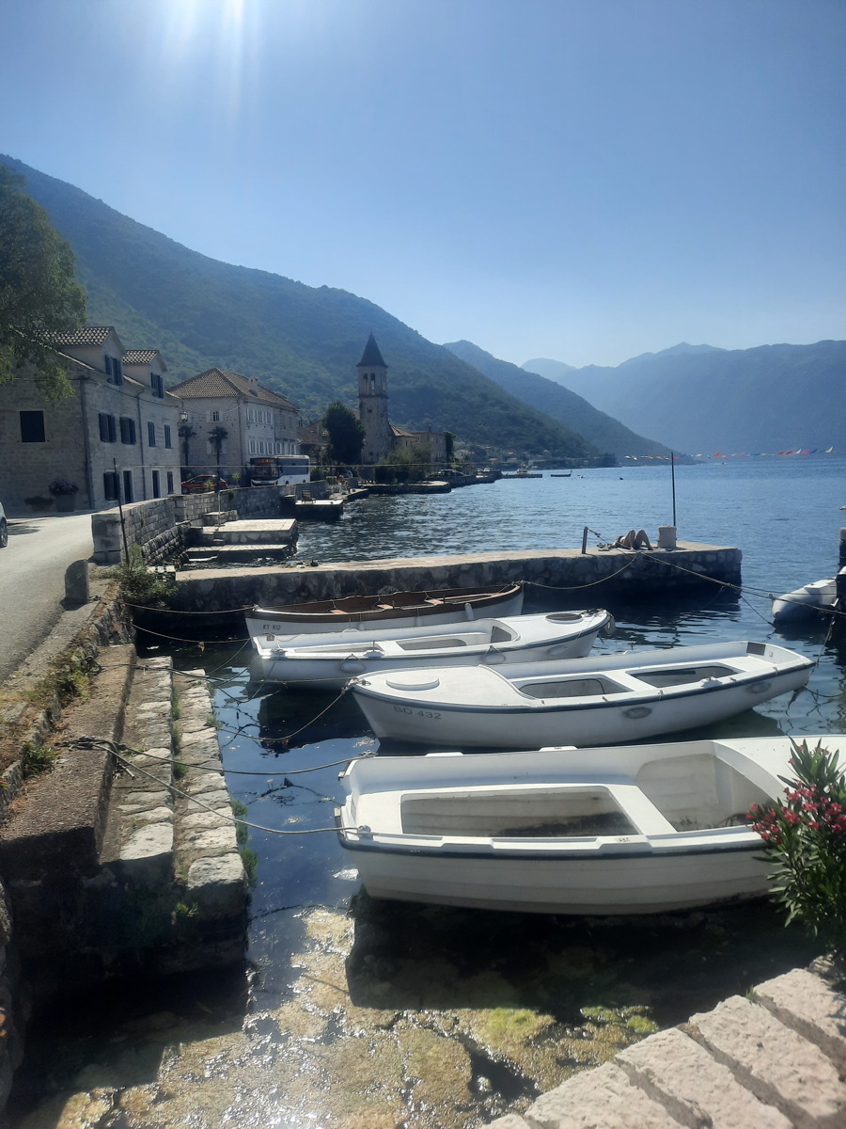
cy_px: 564
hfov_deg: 54.9
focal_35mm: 25
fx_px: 815
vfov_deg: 69.4
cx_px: 423
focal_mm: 4.6
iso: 32
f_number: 2
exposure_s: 1/2481
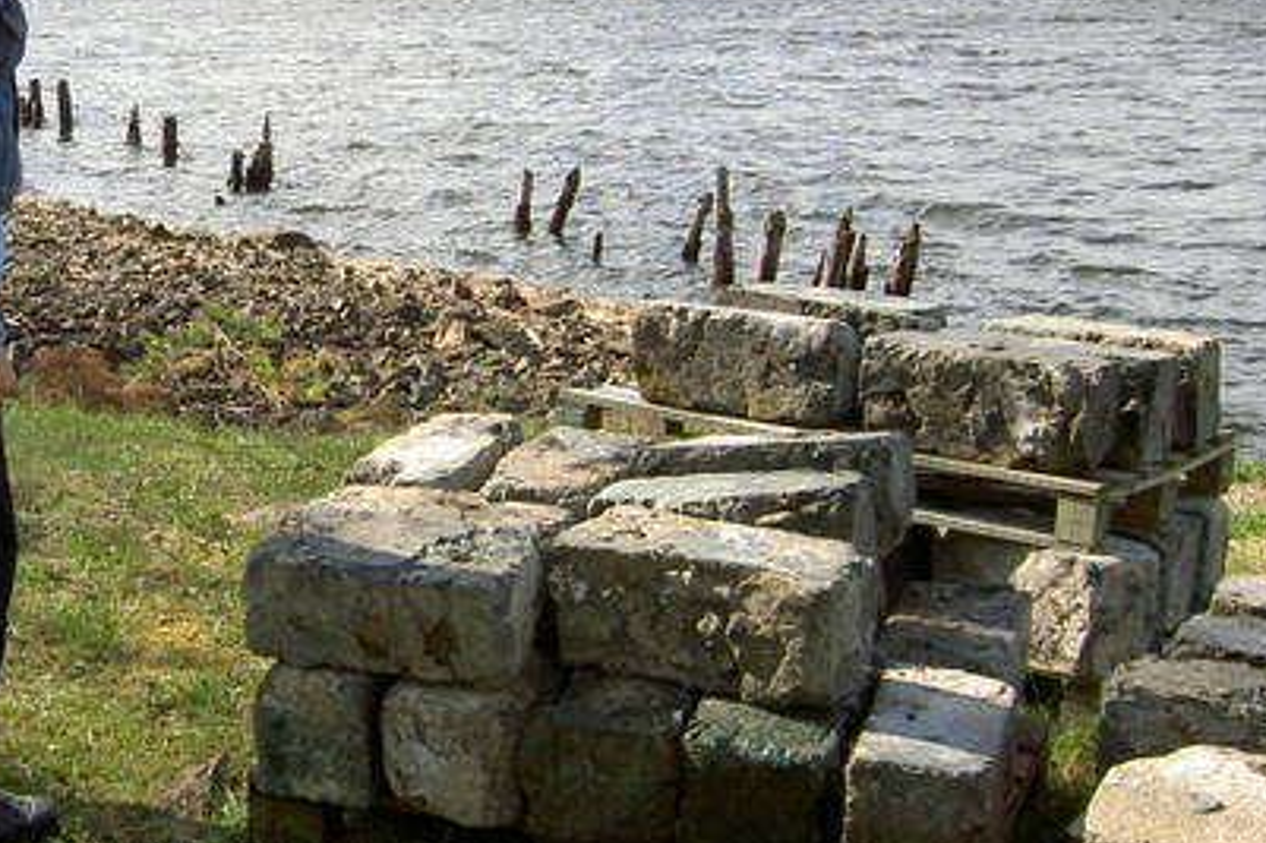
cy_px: 330
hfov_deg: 28.5
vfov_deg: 19.7
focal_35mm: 69
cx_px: 215
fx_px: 2425
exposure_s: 1/125
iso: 50
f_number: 4.9
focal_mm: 6.3
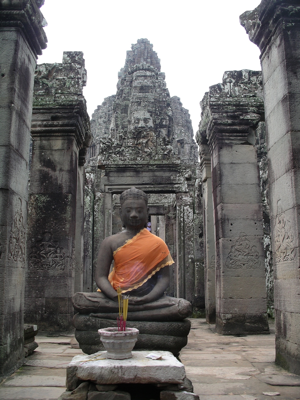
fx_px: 428
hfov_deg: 38.7
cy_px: 200
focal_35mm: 37
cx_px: 150
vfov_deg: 50.1
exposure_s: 1/250
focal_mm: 7.8
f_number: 4
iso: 64
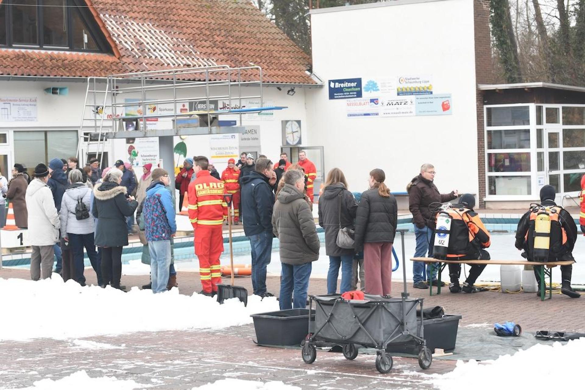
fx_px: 1267
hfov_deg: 26.0
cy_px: 195
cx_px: 292
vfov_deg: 17.5
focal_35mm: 78
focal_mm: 52
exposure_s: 1/250
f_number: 3.5
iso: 400
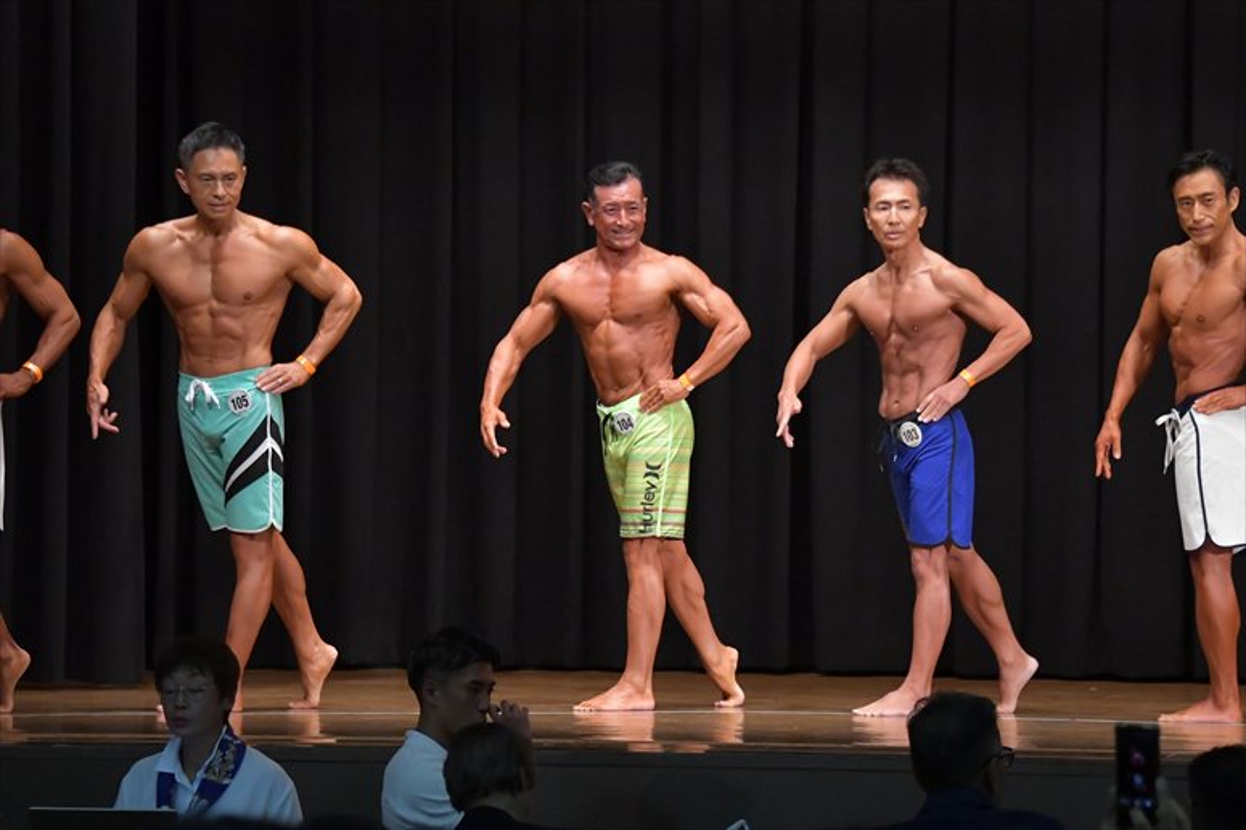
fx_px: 6331
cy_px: 415
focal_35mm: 183
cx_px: 623
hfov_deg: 11.2
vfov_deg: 7.5
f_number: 5.6
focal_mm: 122
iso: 6400
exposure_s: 1/400
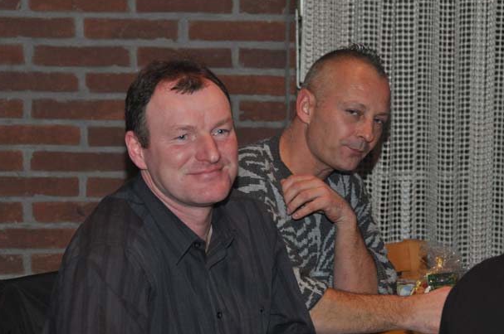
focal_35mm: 178
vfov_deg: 7.7
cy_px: 170
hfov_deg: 11.6
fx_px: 2489
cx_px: 284
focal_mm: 90
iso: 1100
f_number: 5.3
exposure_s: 1/60
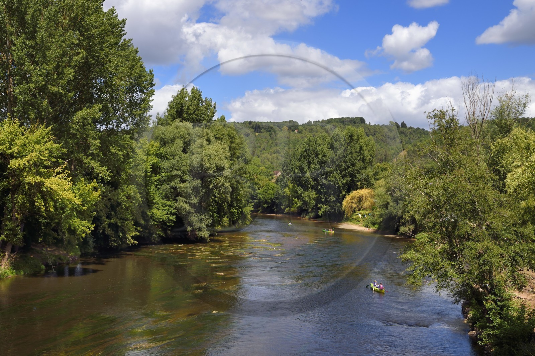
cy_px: 178
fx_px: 683
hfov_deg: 42.8
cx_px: 268
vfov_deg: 29.2
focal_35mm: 46
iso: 200
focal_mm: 46
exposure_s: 1/320
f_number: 10
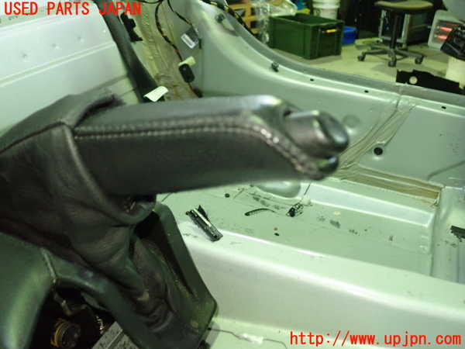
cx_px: 232
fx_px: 403
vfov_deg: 46.8
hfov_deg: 60.0
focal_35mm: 30
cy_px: 174
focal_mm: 5.5
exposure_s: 1/50
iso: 800
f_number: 2.3
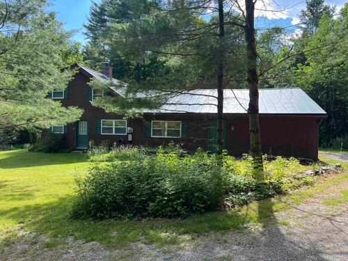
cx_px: 174
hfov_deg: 67.3
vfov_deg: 53.1
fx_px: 261
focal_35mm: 26
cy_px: 130
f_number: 1.6
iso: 50
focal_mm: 5.1
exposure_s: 1/727
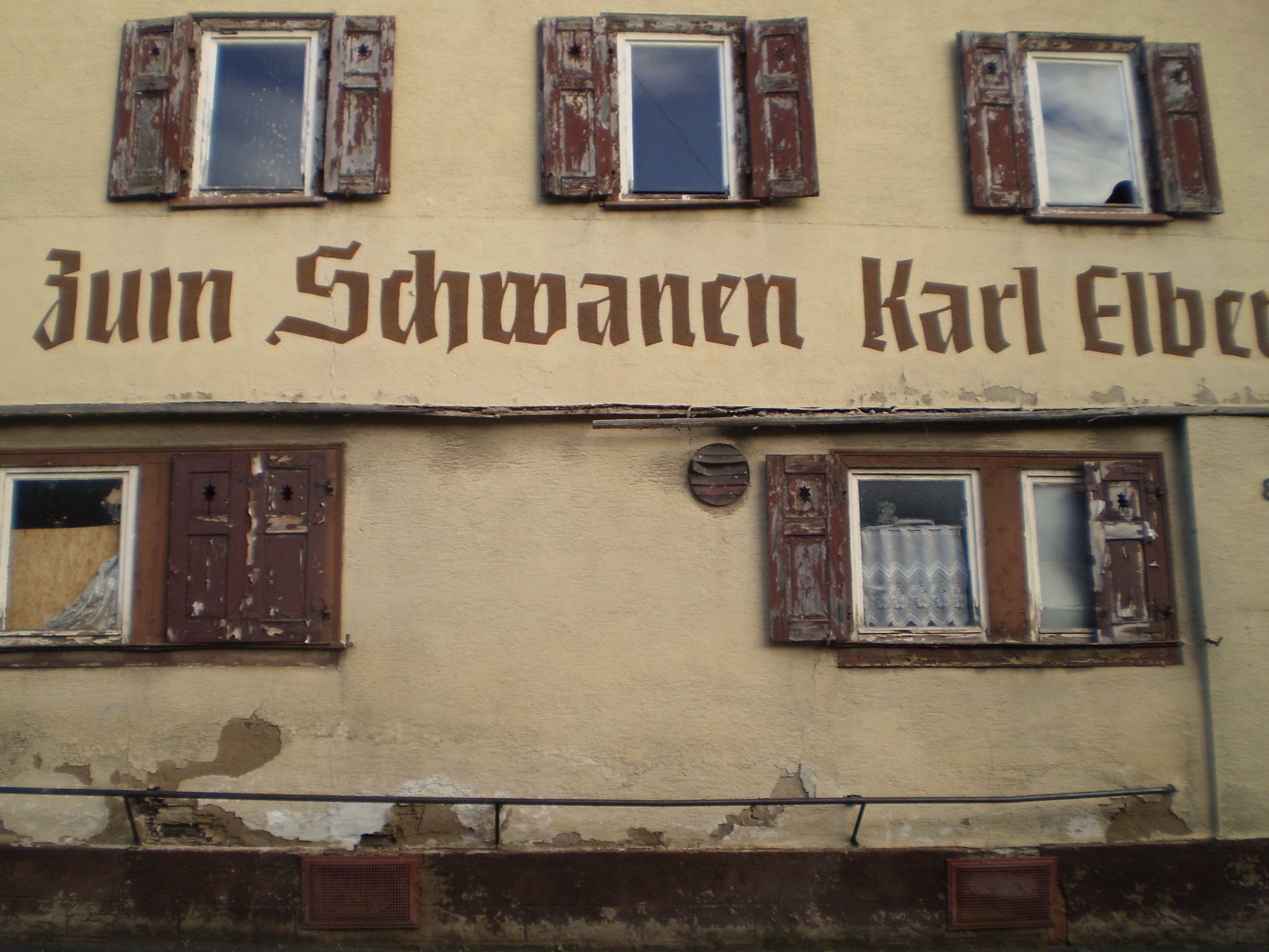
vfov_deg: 39.7
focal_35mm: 36
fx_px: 1320
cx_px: 634
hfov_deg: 51.4
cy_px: 476
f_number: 3.1
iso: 64
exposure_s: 1/250
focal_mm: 6.3
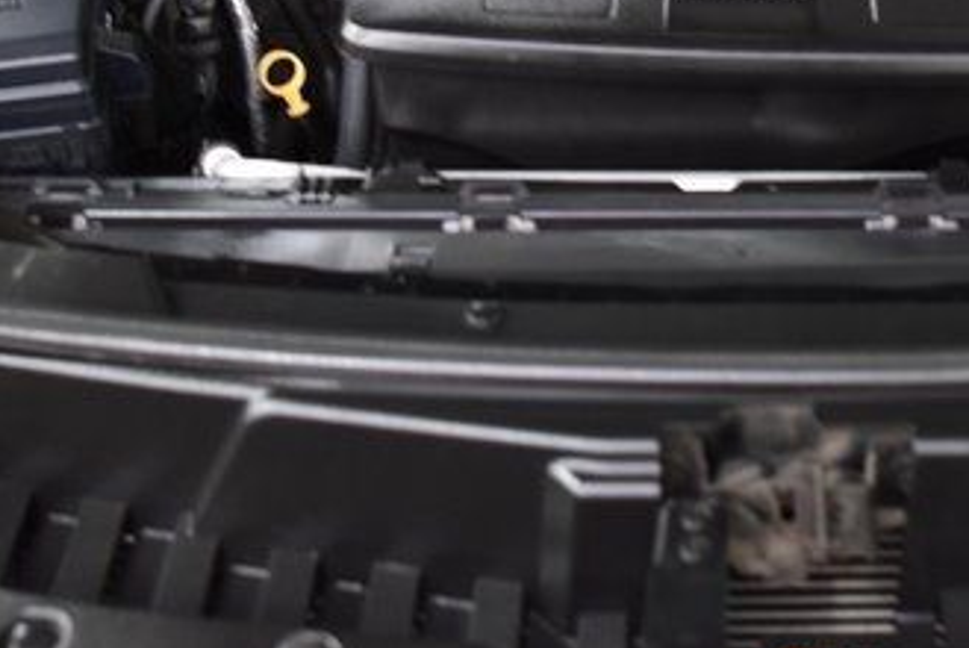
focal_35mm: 70
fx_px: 1886
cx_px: 742
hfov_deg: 28.3
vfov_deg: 19.1
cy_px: 43
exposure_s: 1/25
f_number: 2.8
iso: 1600
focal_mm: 24
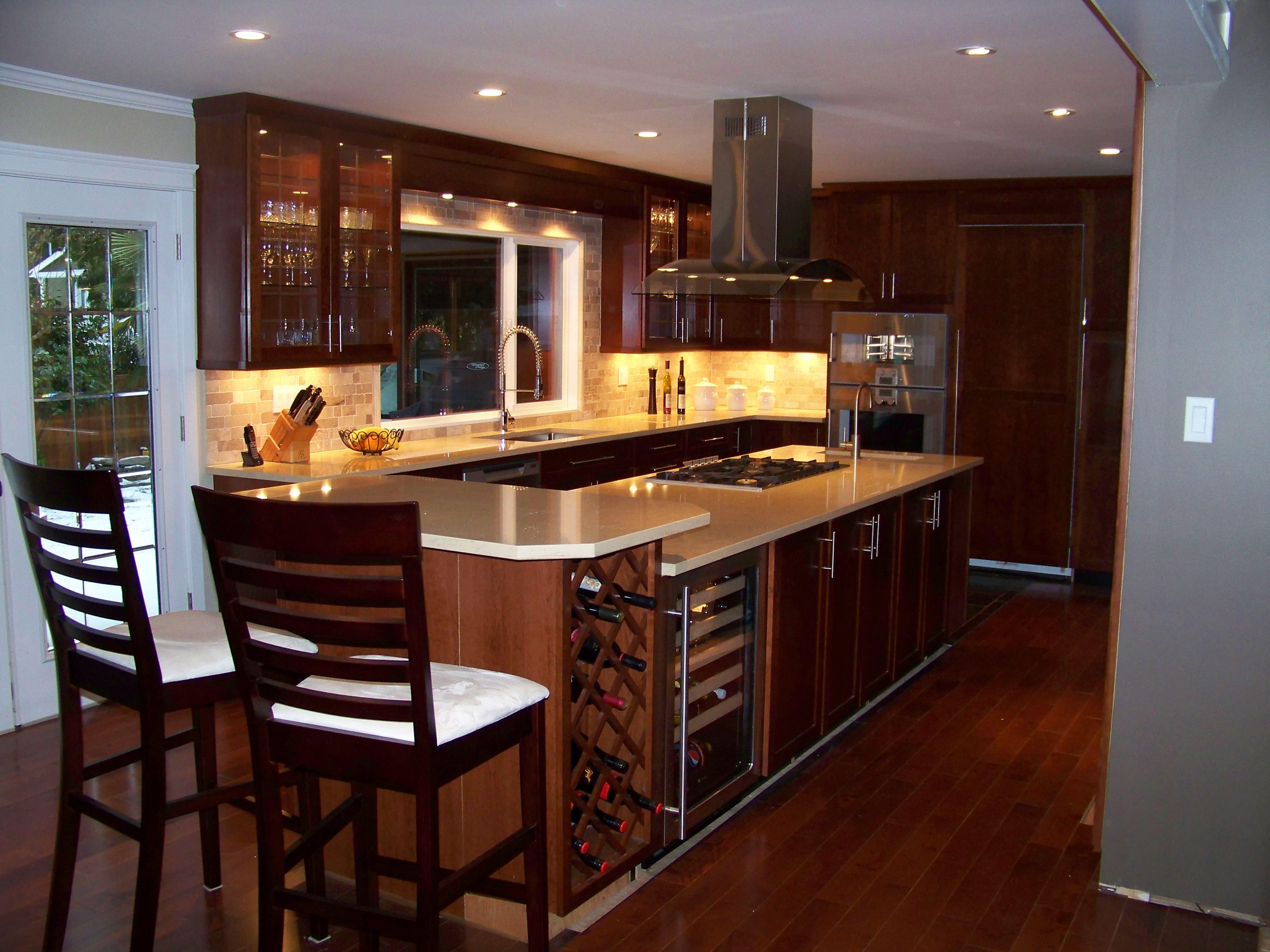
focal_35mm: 33
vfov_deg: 42.9
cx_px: 635
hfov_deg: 55.4
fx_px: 1211
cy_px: 476
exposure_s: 1/40
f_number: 2.8
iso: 200
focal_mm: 5.85
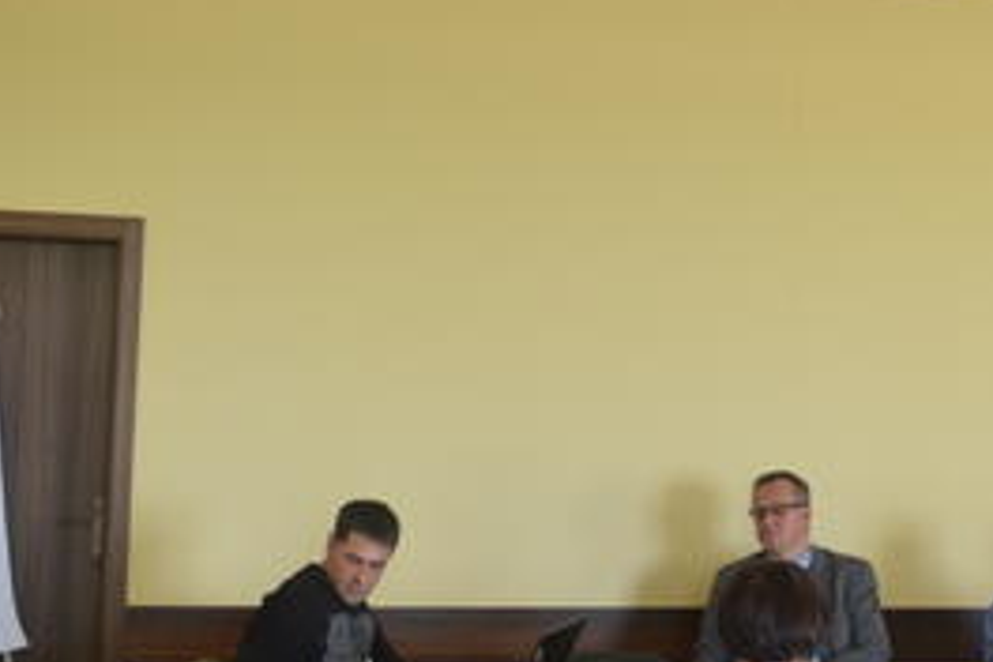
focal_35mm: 62
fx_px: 1710
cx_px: 835
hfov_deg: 31.3
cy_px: 348
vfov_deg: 21.9
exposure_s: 1/80
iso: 400
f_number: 4.5
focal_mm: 18
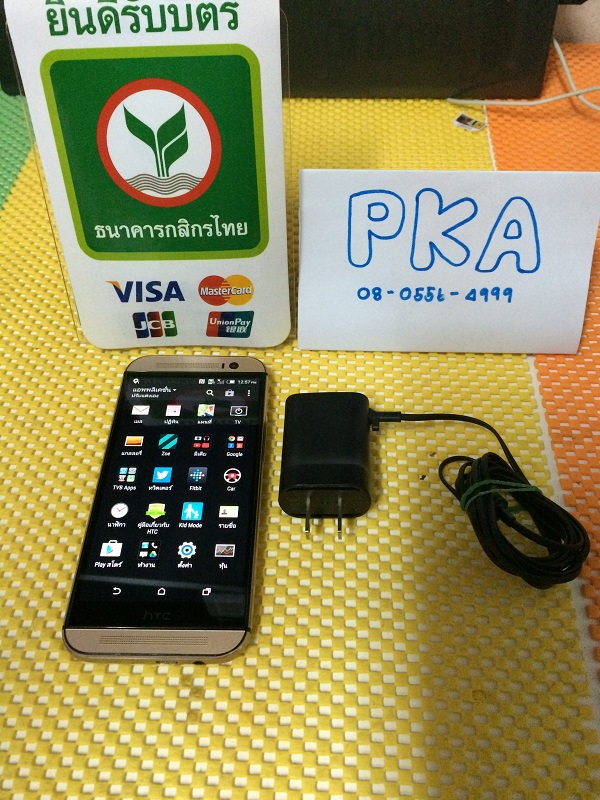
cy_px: 400
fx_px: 670
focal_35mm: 29
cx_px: 300
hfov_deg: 48.2
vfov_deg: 61.7
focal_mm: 4.15
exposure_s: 1/20
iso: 320
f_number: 2.2
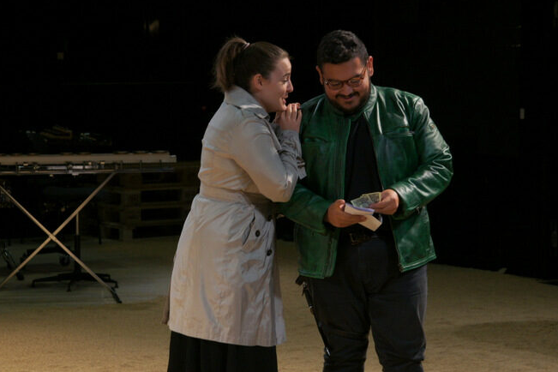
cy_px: 162
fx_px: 1999
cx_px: 242
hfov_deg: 15.9
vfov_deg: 10.6
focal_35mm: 129
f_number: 5.6
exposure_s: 1/125
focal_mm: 70
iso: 400
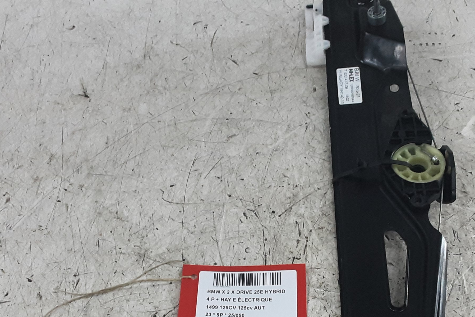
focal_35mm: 51
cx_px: 293
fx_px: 673
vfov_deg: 26.1
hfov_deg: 38.7
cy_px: 239
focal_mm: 2.91
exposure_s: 1/50
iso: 125
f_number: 1.9
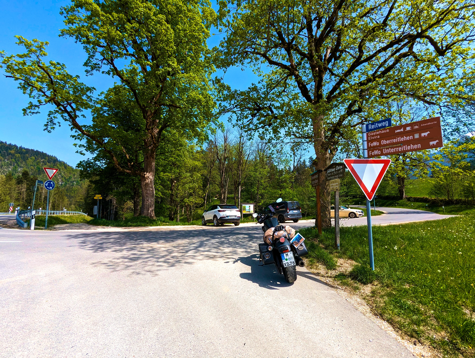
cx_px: 238
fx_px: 220
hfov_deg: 94.4
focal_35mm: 16
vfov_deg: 78.2
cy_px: 179
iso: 49
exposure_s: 1/1222
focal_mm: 2.35
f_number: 2.2
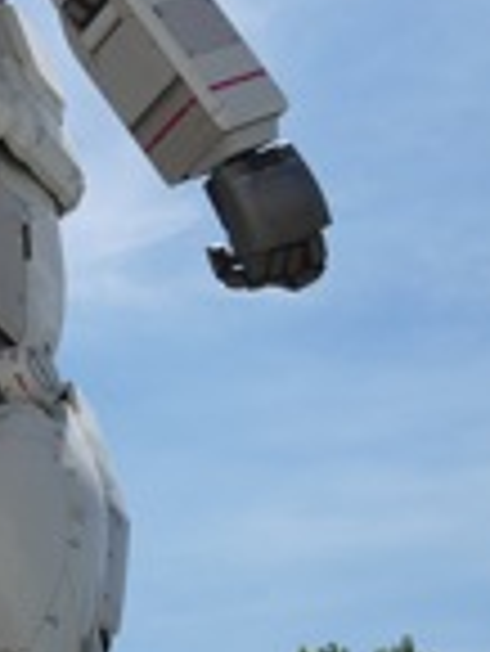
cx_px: -211
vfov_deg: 22.9
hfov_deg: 16.1
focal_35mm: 85
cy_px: 432
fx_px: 1602
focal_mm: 14
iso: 100
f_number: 4
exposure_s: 1/2000
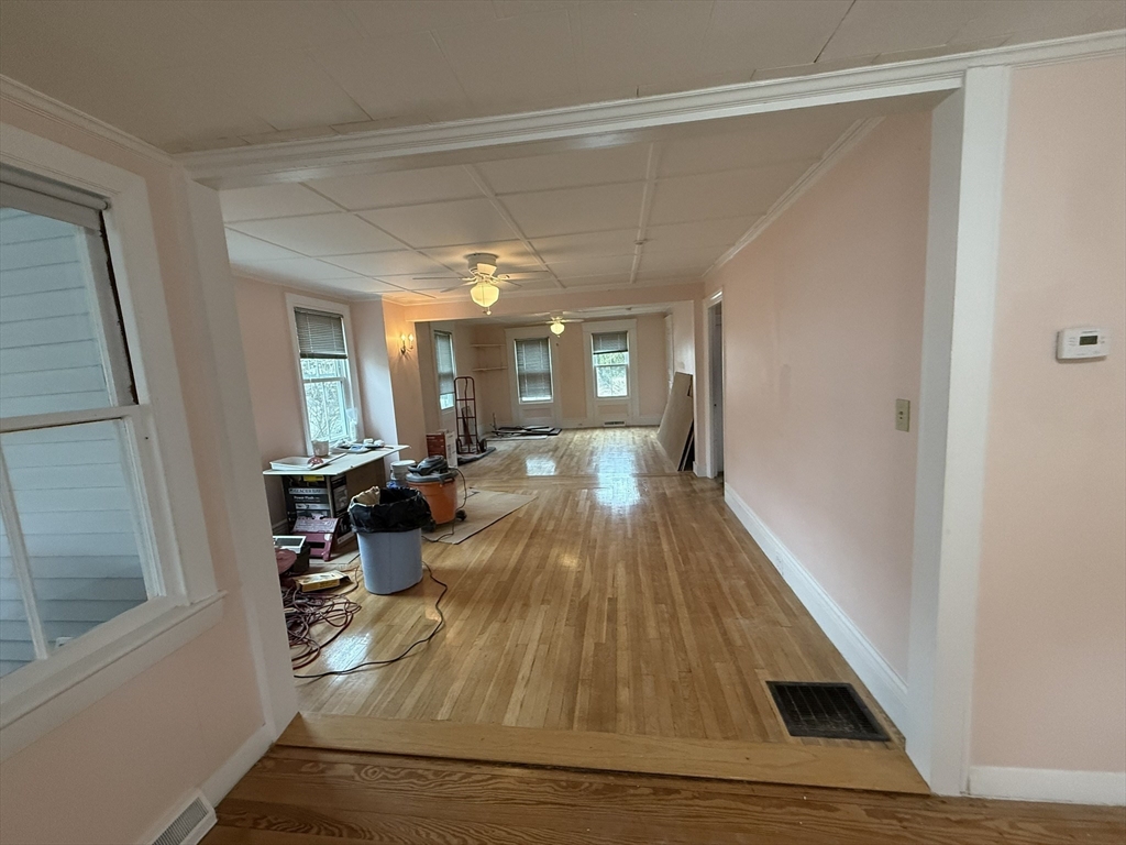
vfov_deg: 85.7
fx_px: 455
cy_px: 422
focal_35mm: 14
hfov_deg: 102.1
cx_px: 563
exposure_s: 1/120
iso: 500
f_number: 2.2
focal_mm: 2.22
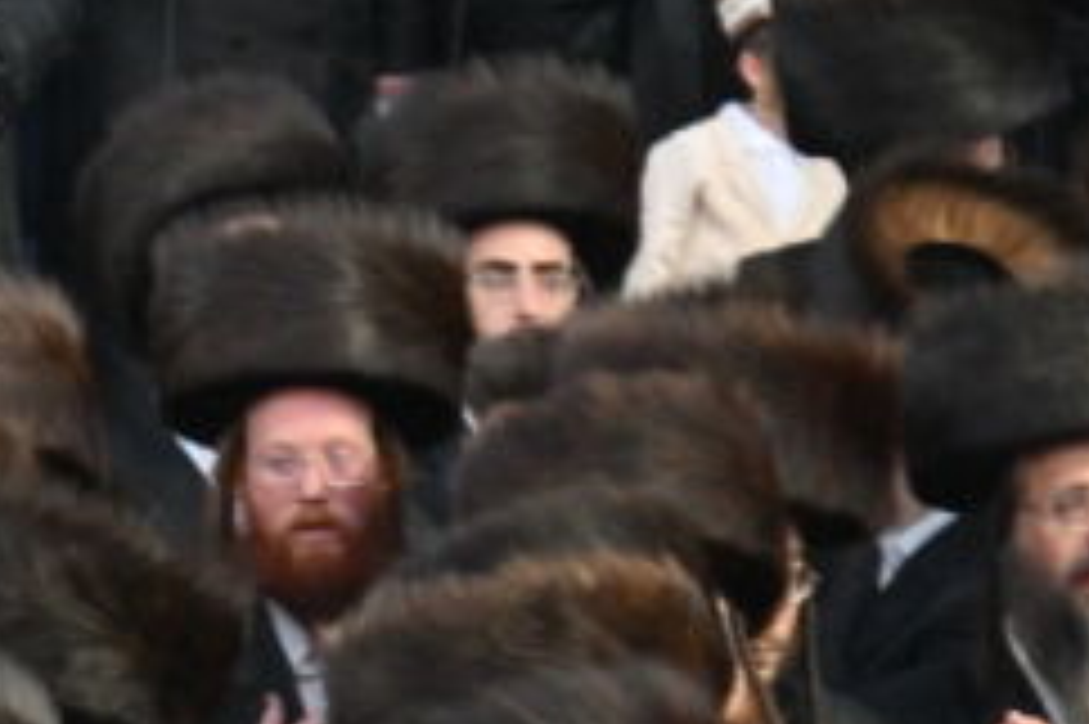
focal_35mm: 445
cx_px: -464
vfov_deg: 3.1
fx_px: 13452
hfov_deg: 4.6
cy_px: -495
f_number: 4
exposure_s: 1/200
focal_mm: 70
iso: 500
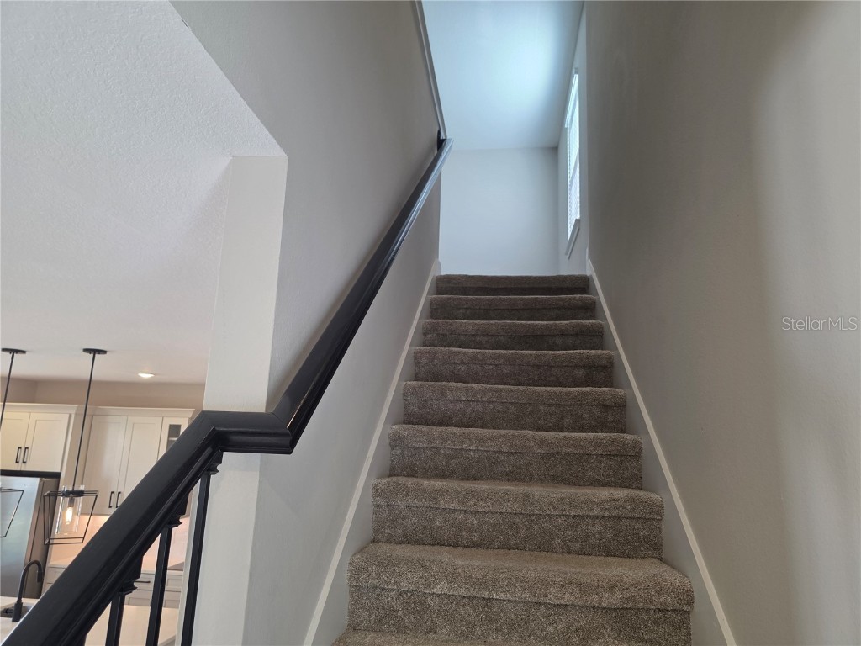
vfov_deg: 58.9
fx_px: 572
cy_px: 323
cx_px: 430
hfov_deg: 73.9
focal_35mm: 23
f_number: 1.7
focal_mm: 6.3
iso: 125
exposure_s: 1/120
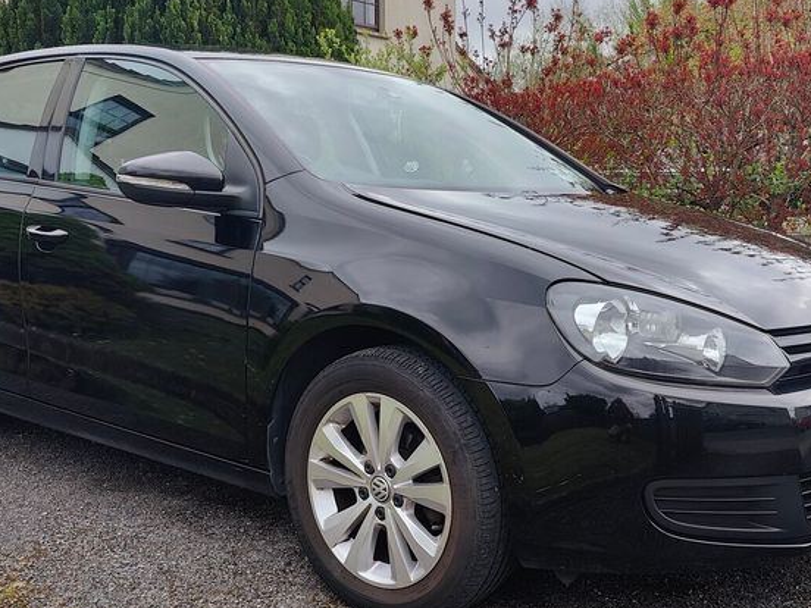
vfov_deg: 54.8
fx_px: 586
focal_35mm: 25
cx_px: 389
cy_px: 323
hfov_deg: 69.4
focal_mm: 6.06
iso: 50
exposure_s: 1/1424
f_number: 1.8
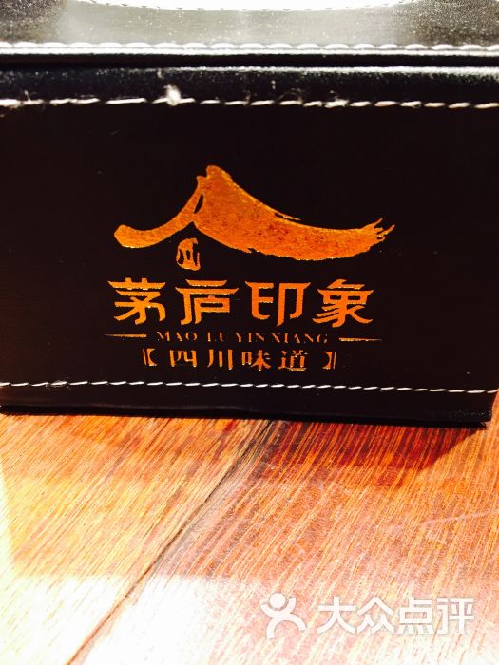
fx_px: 557
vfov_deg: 61.7
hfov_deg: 48.2
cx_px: 250
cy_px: 332
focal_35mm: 29
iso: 160
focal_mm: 4.15
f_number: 2.2
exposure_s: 1/33
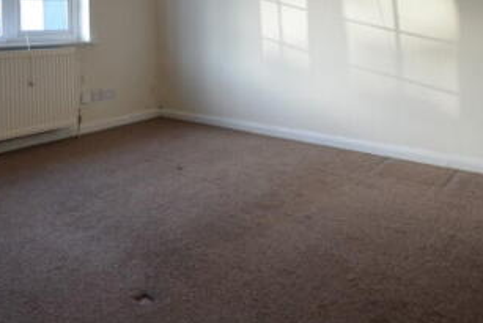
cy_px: 2
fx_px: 430
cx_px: 170
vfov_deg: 37.0
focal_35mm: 32
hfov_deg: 57.7
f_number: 4.8
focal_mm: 10
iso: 400
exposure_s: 1/90
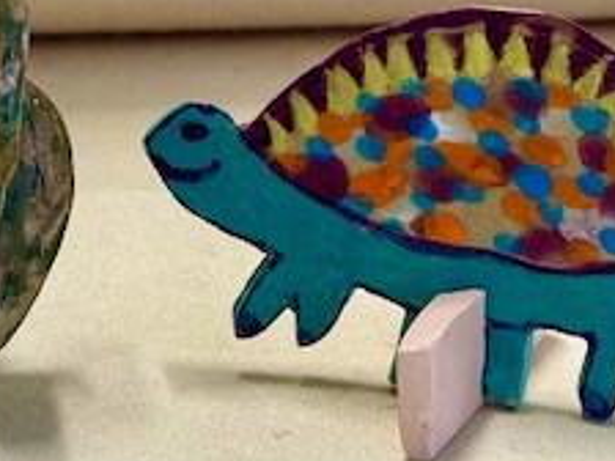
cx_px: 277
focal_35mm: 137
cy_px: 33
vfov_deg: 10.8
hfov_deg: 14.4
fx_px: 2434
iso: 80
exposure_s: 1/60
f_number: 1.78
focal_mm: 6.76
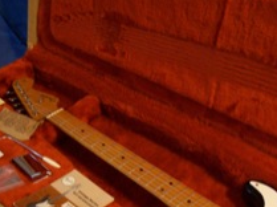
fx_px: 551
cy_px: 193
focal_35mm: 69
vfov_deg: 20.7
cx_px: 188
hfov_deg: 28.0
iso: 200
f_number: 2.7
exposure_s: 1/8
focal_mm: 6
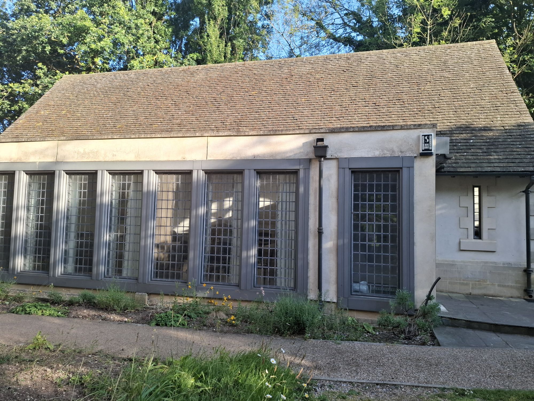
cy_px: 200
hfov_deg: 73.9
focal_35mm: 23
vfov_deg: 58.9
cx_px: 267
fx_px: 355
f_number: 1.8
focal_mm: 5.54
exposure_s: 1/332
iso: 50
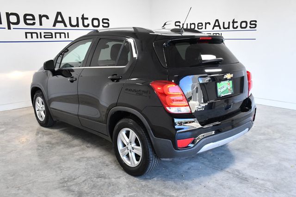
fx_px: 279
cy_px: 98
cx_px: 148
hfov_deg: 55.8
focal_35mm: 34
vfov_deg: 38.8
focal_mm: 23
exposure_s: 1/250
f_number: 8
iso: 2500
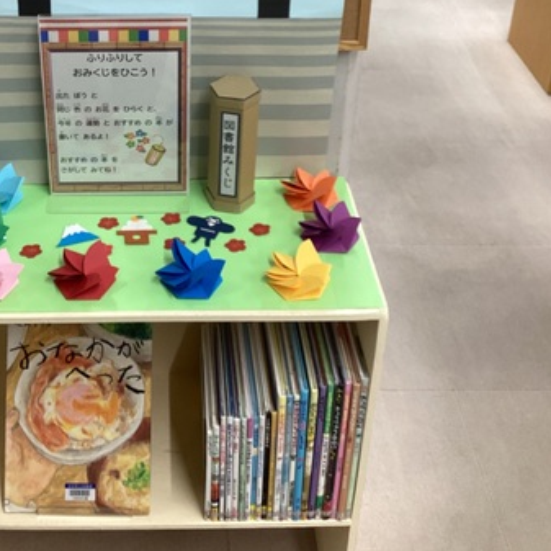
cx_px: 167
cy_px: 98
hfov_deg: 32.4
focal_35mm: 52
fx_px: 936
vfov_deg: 31.8
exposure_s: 1/50
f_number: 2.4
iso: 80
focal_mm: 3.3
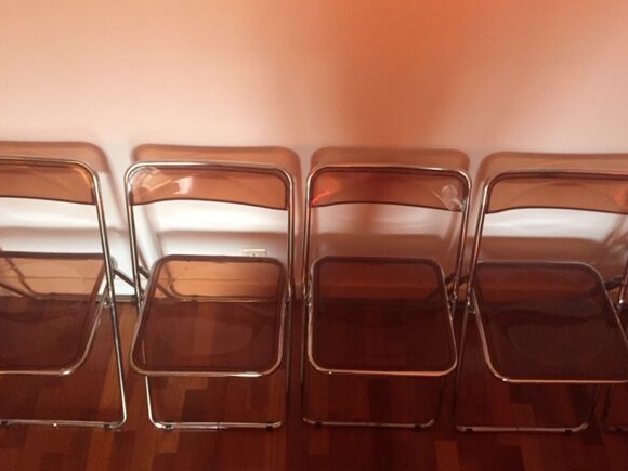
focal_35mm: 32
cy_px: 213
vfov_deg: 44.1
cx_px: 319
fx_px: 581
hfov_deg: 56.8
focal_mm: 4.15
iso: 250
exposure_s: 1/20
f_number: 2.2
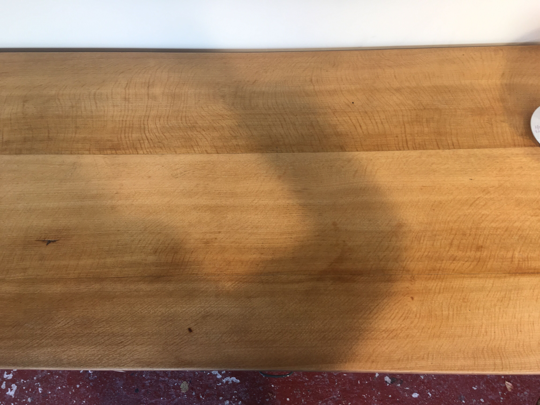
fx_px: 452
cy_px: 202
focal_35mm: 29
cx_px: 270
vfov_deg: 48.2
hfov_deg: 61.7
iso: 25
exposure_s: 1/50
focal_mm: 4.15
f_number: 2.2
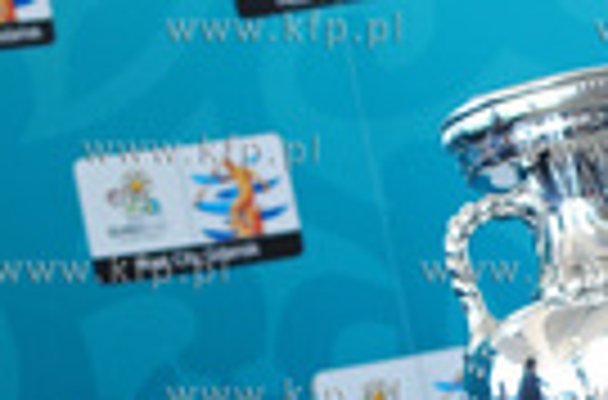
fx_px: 3753
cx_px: 14
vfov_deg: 6.1
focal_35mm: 223
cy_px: 454
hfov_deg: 9.2
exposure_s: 1/200
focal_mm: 50
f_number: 2.8
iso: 320
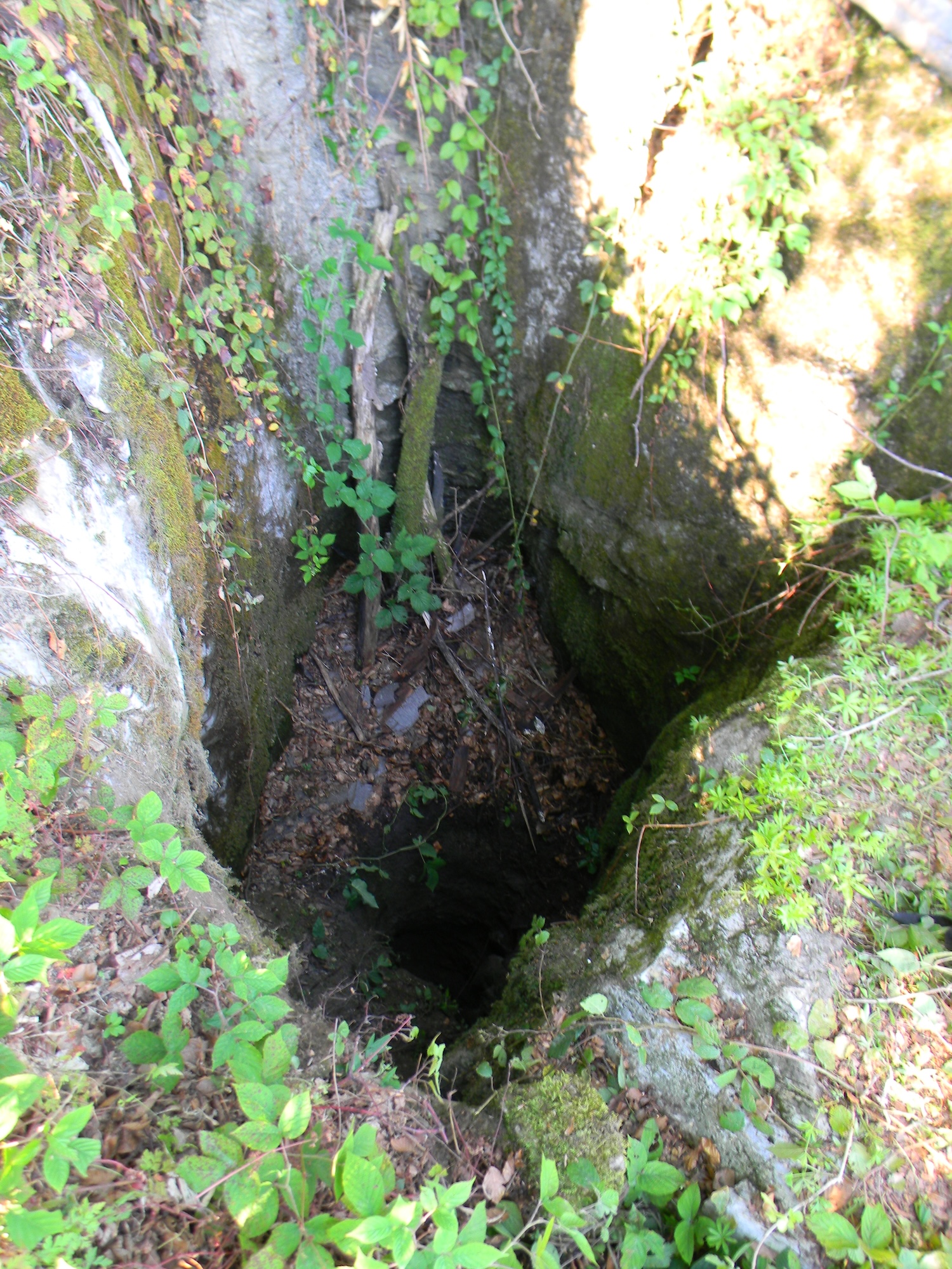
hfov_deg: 49.7
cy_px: 634
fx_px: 1027
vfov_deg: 63.4
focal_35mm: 28
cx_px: 476
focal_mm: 5
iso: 80
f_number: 3.5
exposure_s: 1/13.2
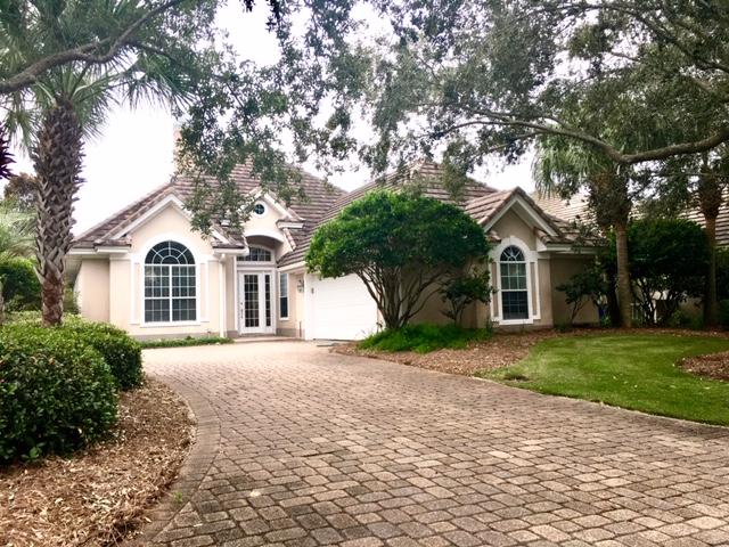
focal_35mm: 29
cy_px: 274
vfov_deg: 48.2
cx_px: 364
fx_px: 611
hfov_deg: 61.7
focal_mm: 4.15
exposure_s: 1/120
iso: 40
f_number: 2.2
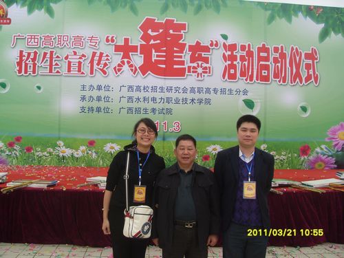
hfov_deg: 52.6
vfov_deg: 40.7
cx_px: 172
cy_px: 129
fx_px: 348
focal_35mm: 35
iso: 80
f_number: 7
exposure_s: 1/125
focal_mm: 6.3
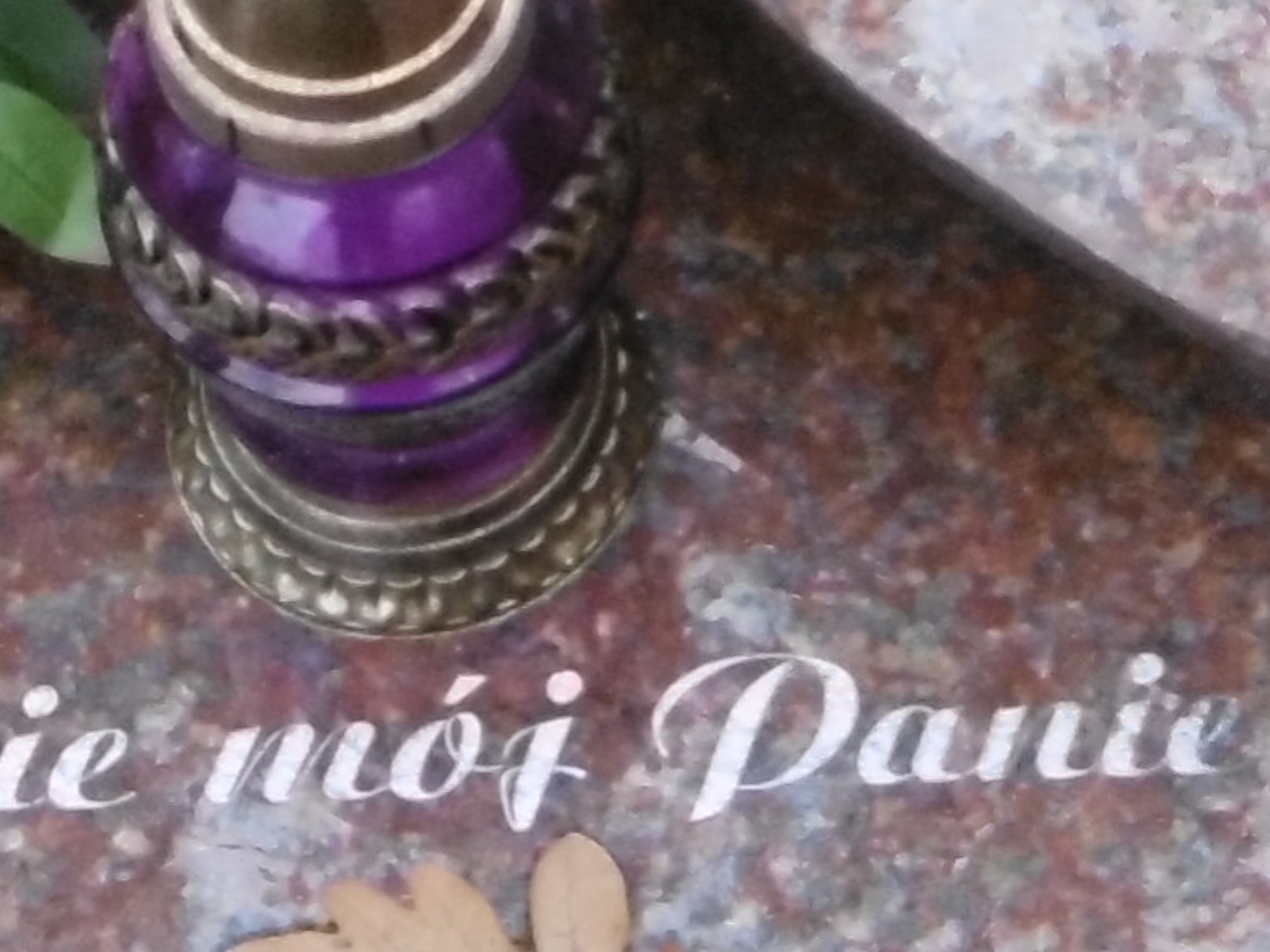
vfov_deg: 10.3
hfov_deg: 13.7
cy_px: -231
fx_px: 5209
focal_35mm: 142
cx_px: 1218
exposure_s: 1/60
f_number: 3.1
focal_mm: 4.3
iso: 250
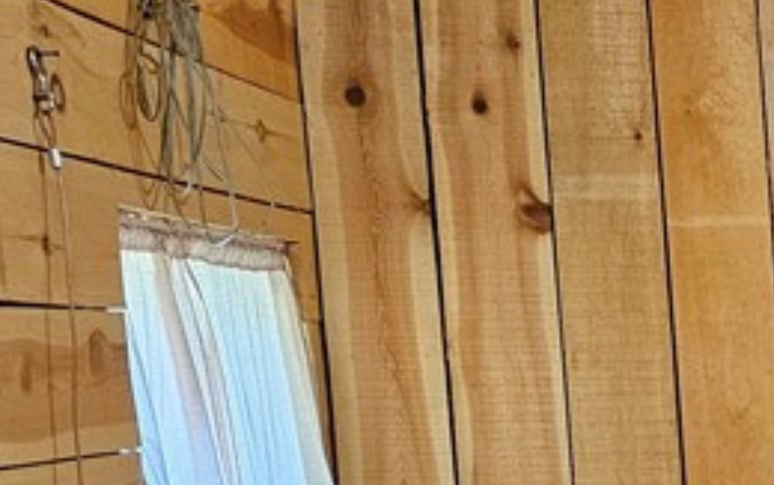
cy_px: 589
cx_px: 1468
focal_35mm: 96
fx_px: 2027
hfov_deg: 17.0
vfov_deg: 13.3
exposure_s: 1/60
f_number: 1.7
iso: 640
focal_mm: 6.3
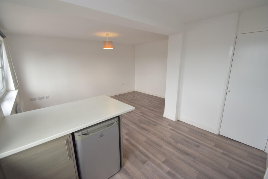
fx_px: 112
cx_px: 134
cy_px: 90
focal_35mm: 15
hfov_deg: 100.4
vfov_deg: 77.3
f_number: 5.6
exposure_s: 1/200
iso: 800
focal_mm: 10
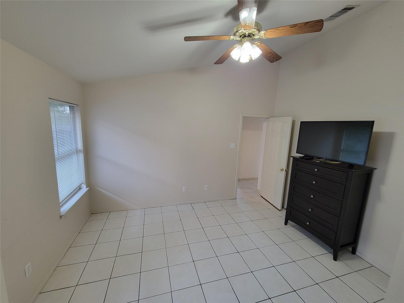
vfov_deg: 89.9
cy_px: 152
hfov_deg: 106.2
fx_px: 152
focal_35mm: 13
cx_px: 202
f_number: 2.2
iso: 320
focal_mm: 2.2
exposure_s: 1/60
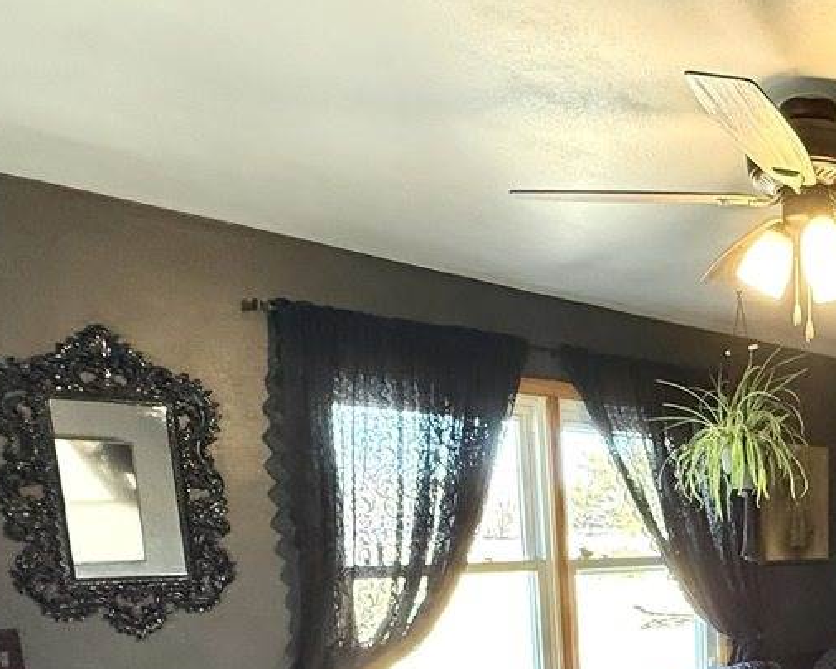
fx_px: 965
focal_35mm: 39
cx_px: 826
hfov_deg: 41.2
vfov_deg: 34.0
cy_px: 704
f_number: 2.2
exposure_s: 1/60
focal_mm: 2.22
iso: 400
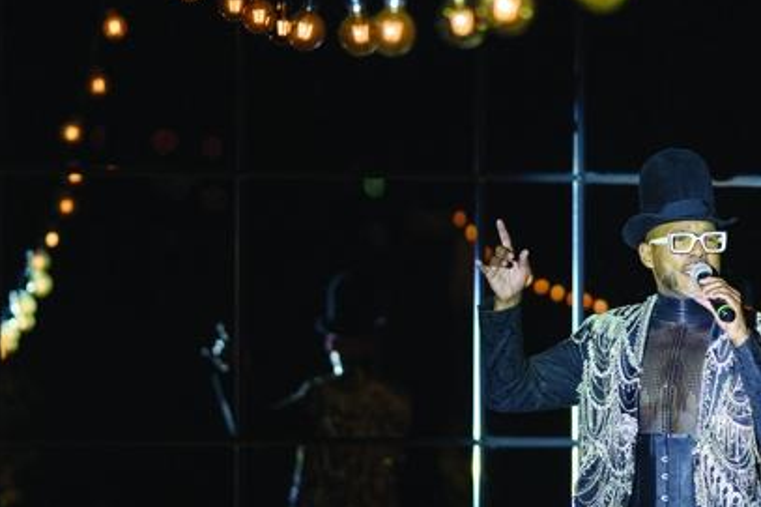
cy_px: 295
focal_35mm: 167
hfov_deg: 12.3
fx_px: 3529
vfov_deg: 8.2
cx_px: 404
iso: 400
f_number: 1.6
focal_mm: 85
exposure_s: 1/800
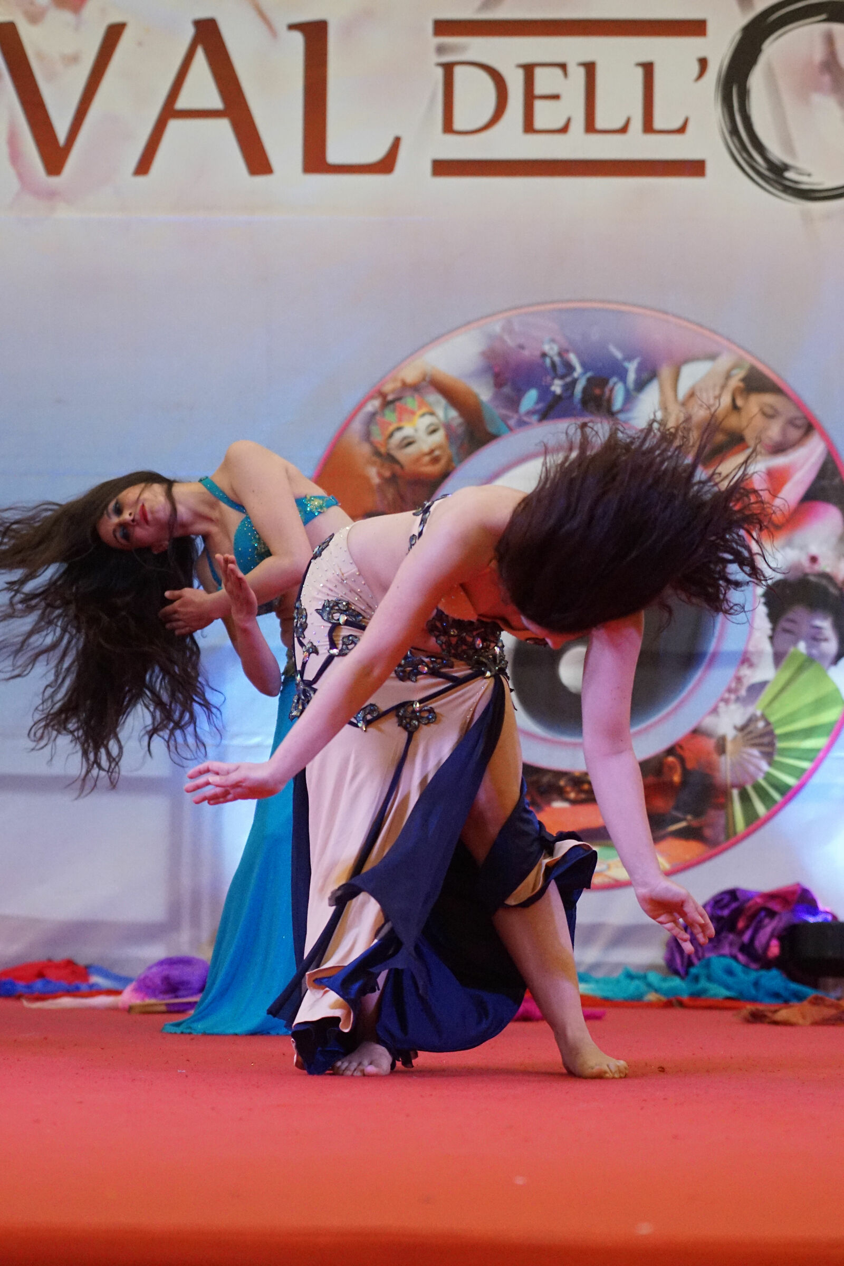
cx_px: 422
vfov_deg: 19.5
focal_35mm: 105
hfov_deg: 13.0
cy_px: 633
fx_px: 3692
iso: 3200
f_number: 2.8
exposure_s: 1/2000
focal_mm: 70
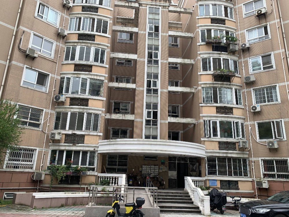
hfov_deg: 67.3
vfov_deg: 53.1
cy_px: 108
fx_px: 217
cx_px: 144
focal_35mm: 26
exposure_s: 1/461
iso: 25
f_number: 1.8
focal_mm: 4.25
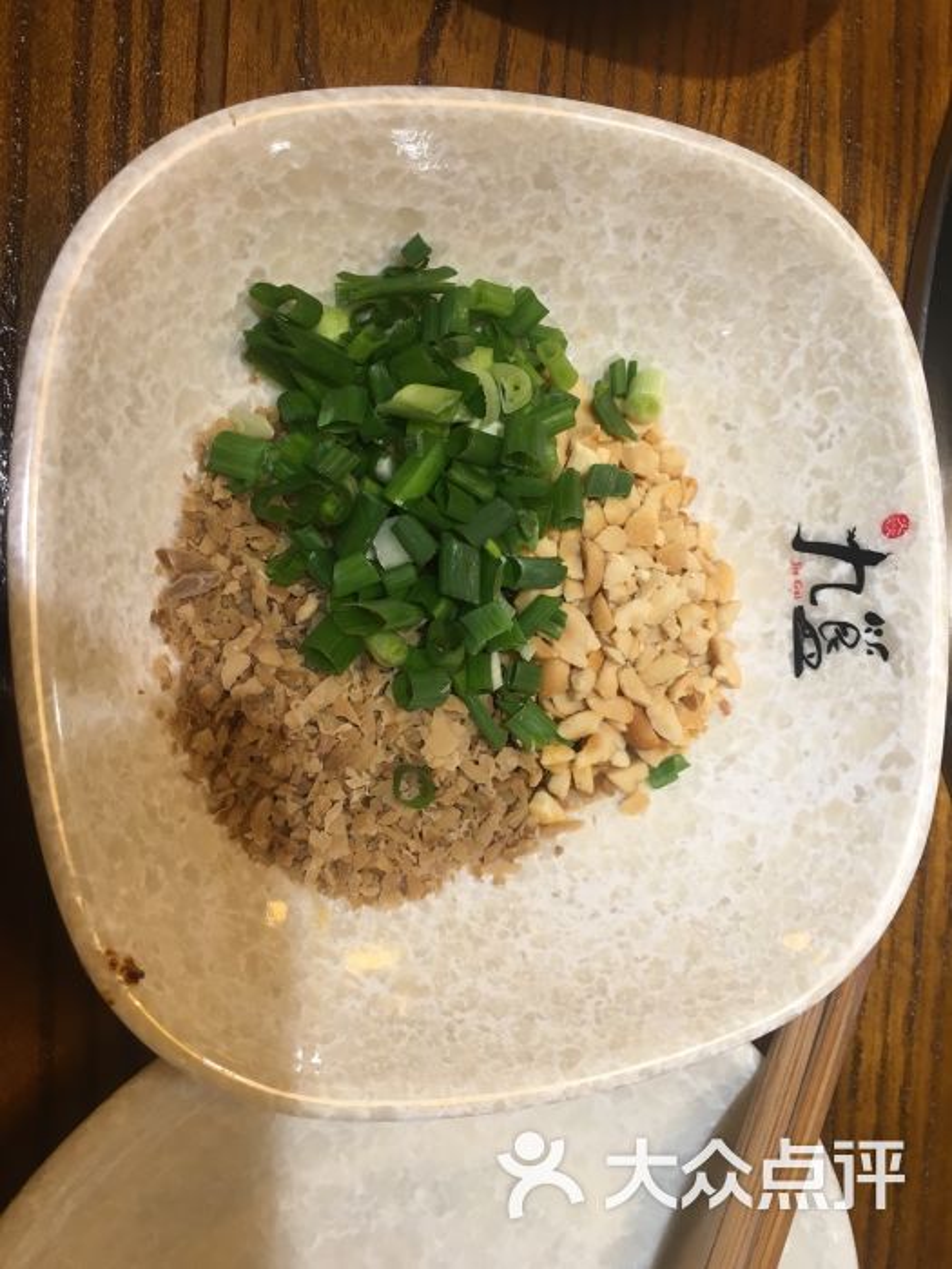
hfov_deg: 48.2
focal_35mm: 29
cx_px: 476
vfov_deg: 61.7
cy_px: 634
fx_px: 1063
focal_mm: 4.15
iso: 32
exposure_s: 1/33
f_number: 2.2
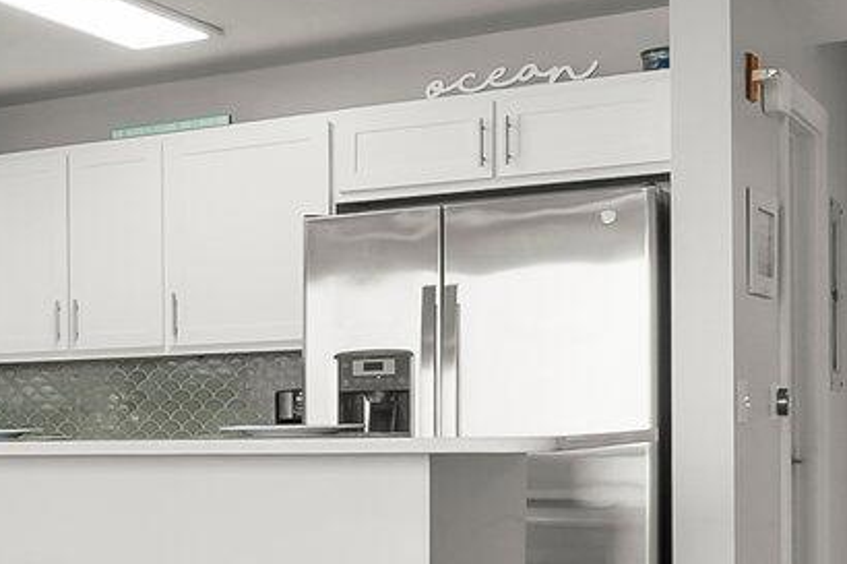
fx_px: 1646
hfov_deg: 20.3
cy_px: 422
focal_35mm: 70
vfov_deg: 19.3
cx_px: -686
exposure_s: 1/5
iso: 400
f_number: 9
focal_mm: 14
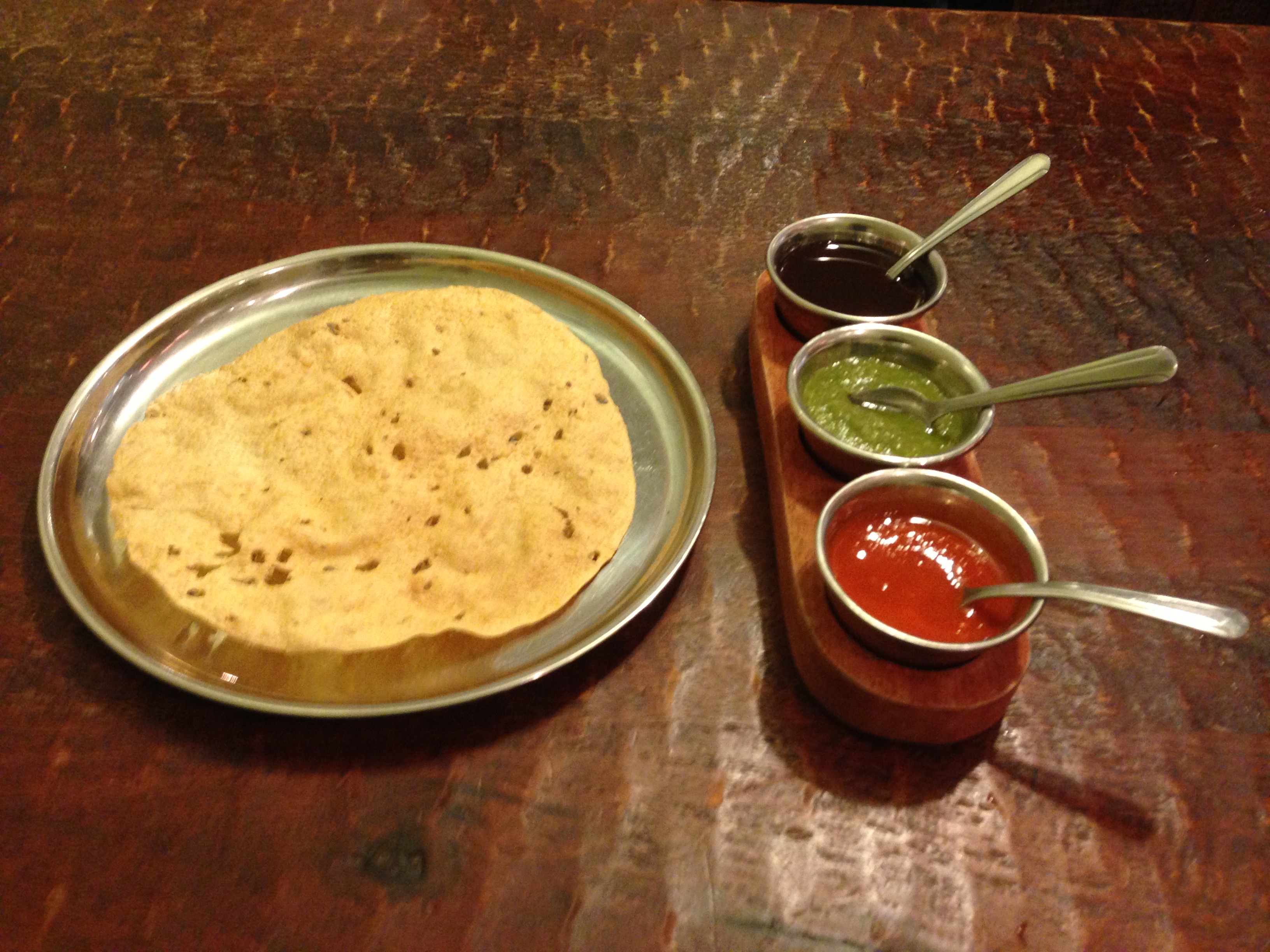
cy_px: 476
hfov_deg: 55.4
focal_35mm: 33
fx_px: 1211
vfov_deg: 42.9
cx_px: 635
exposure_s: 1/20
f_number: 2.4
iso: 320
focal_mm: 4.13
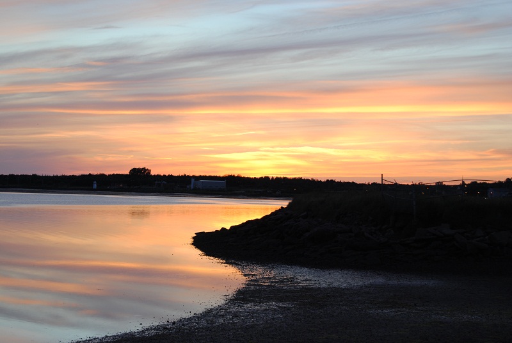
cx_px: 256
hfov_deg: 24.6
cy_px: 172
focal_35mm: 82
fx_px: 1174
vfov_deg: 16.6
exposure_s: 1/60
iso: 200
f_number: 5.6
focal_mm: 55
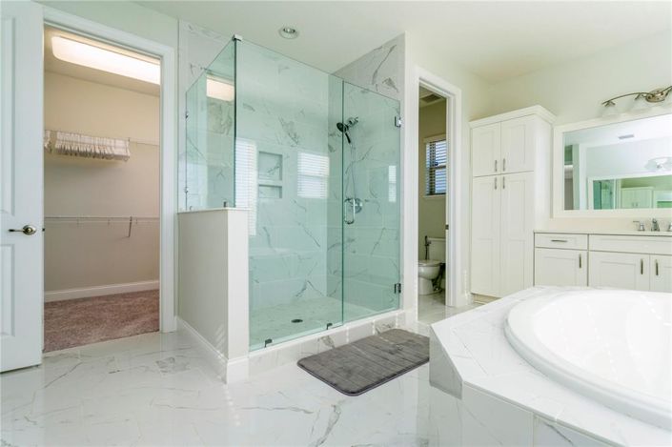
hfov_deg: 93.3
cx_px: 336
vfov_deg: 70.4
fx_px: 317
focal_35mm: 17
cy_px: 224
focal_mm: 17
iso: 250
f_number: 7.1
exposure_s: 1/80
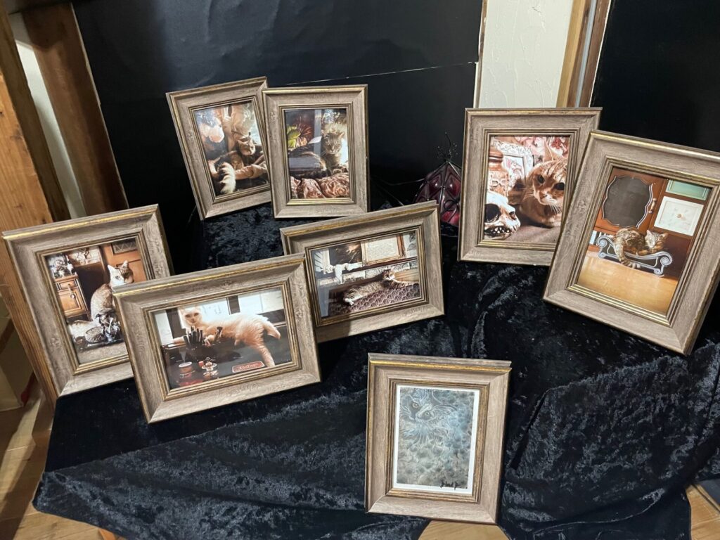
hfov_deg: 67.3
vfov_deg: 53.1
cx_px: 360
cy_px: 270
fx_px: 541
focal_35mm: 26
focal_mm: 4.2
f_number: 1.6
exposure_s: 1/33
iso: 640
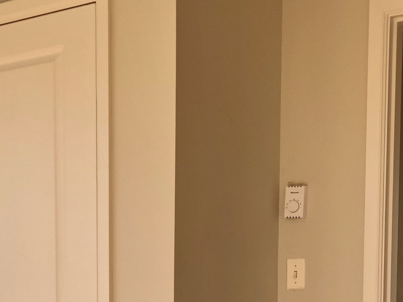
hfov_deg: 25.4
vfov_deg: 18.8
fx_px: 873
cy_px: 343
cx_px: 67
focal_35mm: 75
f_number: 1.8
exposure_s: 1/120
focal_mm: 4
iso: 25
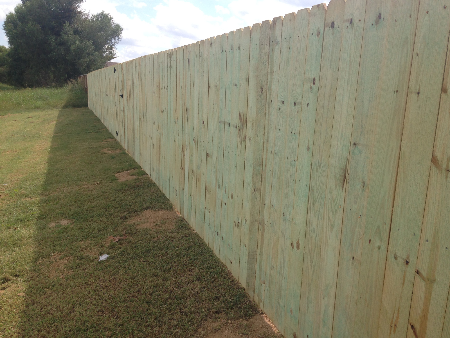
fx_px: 429
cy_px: 169
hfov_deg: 55.4
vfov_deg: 42.9
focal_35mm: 33
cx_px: 225
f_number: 2.4
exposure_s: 1/1063
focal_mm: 4.12
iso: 50
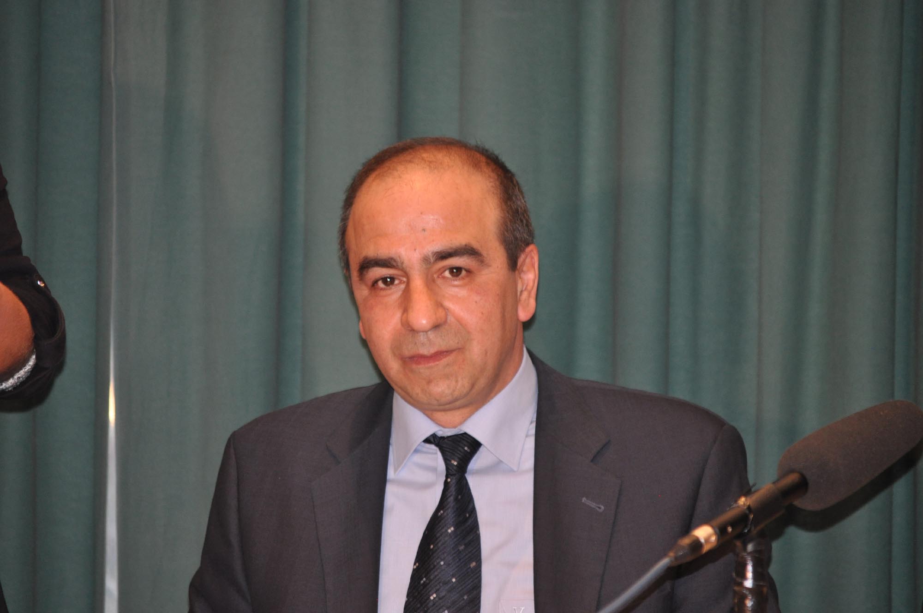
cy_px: 306
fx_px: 5761
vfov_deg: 6.1
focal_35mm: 225
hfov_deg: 9.2
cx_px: 462
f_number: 5
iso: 800
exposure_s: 1/60
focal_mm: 150
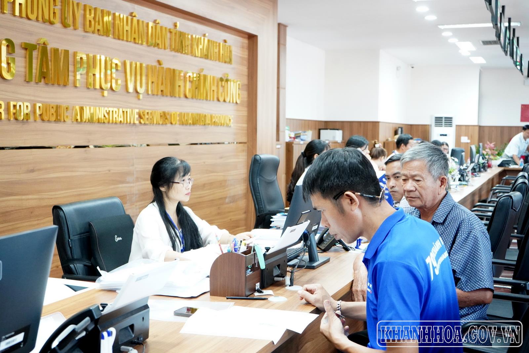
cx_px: 264
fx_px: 661
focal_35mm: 45
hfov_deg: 43.6
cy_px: 176
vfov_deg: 29.9
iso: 10000
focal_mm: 45
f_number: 6.3
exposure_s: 1/125
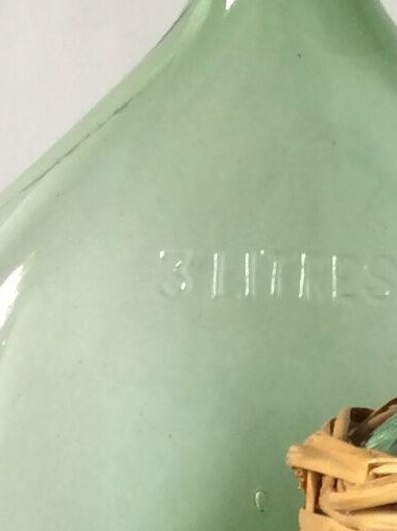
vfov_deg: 12.1
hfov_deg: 9.0
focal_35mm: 163
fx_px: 2500
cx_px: 490
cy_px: 449
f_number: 2.4
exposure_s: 1/25
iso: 32
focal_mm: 3.3
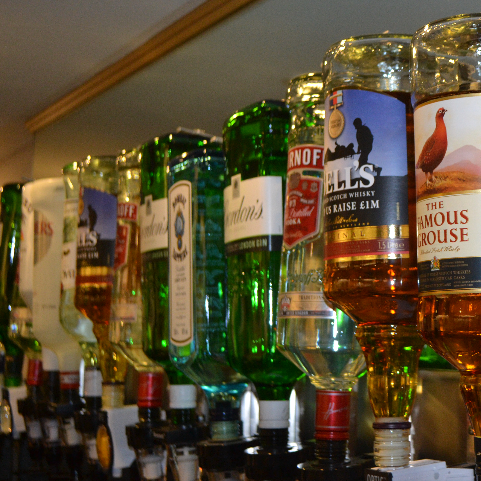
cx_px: 428
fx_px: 1006
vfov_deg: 26.9
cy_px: 245
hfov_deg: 26.1
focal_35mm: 64
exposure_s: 1/60
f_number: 4.5
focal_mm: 28
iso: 1000
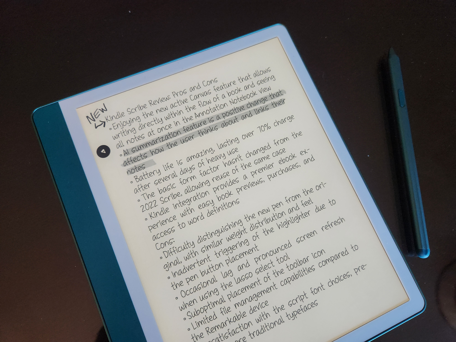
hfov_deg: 73.9
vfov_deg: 58.9
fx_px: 303
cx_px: 228
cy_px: 171
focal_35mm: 23
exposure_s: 1/40
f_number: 1.8
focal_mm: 5.4
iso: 500
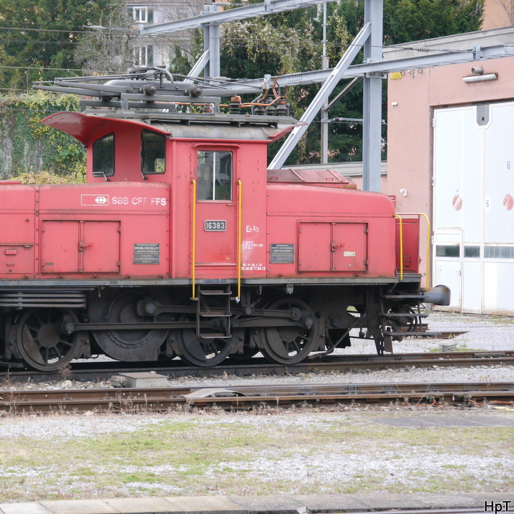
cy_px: 230
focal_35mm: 116
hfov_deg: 15.0
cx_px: 128
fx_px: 1949
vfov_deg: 15.0
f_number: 5.6
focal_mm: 42
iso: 400
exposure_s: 1/80
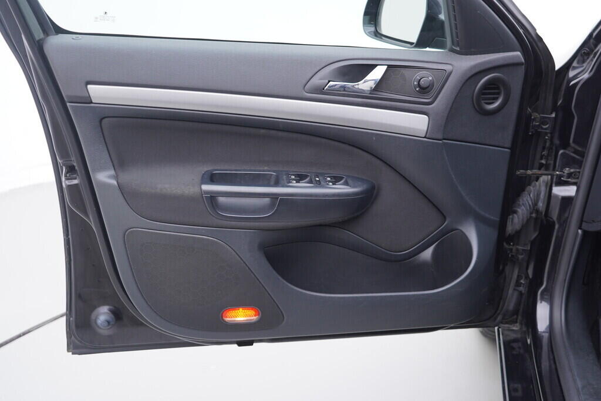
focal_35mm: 36
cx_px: 300
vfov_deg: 36.9
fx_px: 601
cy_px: 200
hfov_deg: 53.1
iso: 125
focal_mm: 24
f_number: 2.8
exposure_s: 1/40
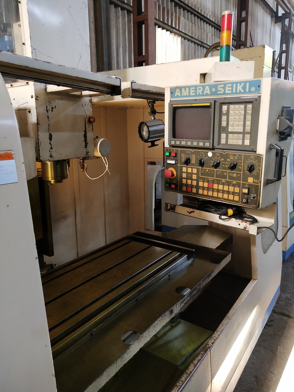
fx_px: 340
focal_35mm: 30
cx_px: 147
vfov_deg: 60.0
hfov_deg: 46.8
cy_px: 196
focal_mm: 3.95
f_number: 1.8
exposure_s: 1/50
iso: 245
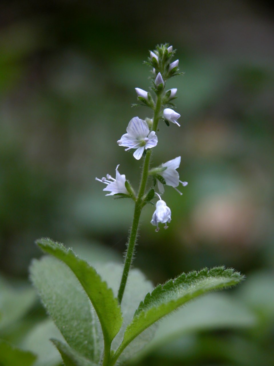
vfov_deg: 11.2
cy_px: 183
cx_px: 137
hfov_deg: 8.4
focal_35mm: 176
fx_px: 1857
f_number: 4
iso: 100
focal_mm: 44.7
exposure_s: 1/80
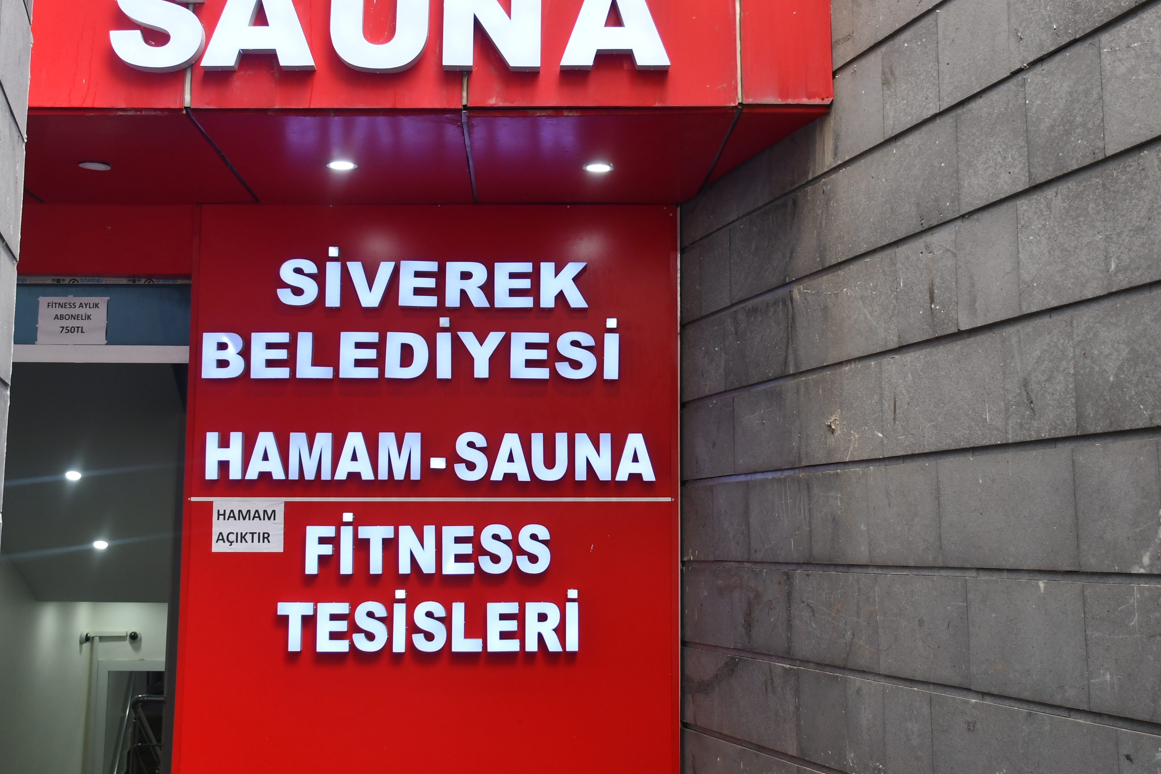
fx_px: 1548
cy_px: 297
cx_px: 542
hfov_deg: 41.1
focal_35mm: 48
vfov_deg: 28.0
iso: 500
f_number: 4.5
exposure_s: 1/80
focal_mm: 24
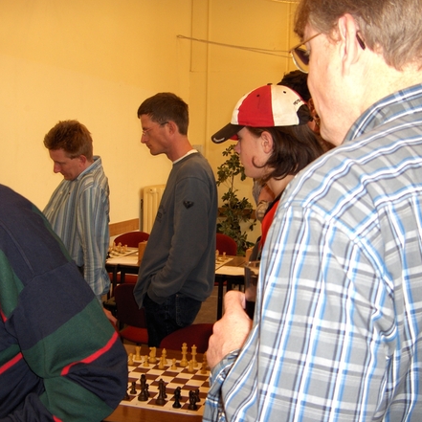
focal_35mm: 47
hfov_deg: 36.1
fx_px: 648
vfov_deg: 36.1
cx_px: 212
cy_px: 211
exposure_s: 1/60
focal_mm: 8
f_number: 2.8
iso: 100
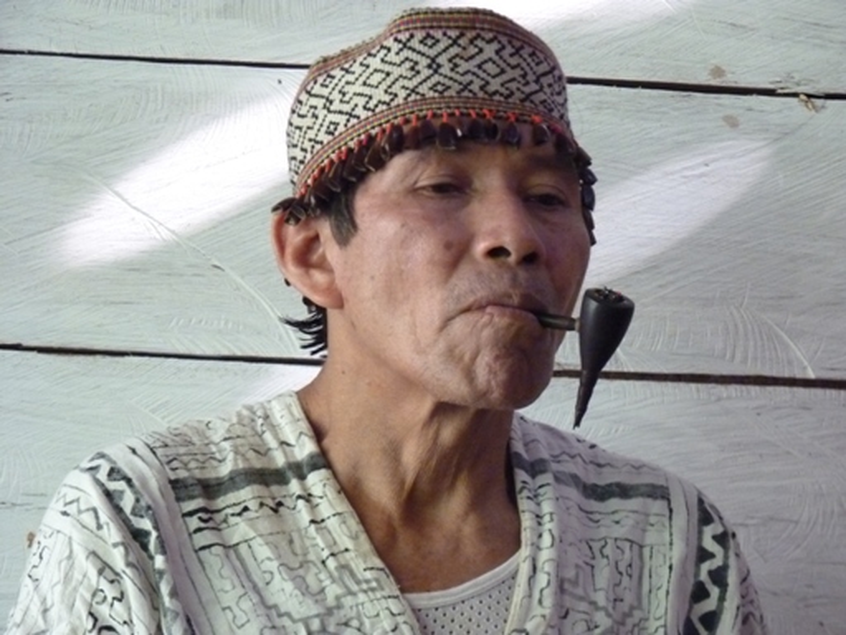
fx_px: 4497
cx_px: 423
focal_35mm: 184
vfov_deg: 8.1
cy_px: 318
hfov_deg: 10.7
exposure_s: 1/15
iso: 800
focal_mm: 32.7
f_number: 3.7
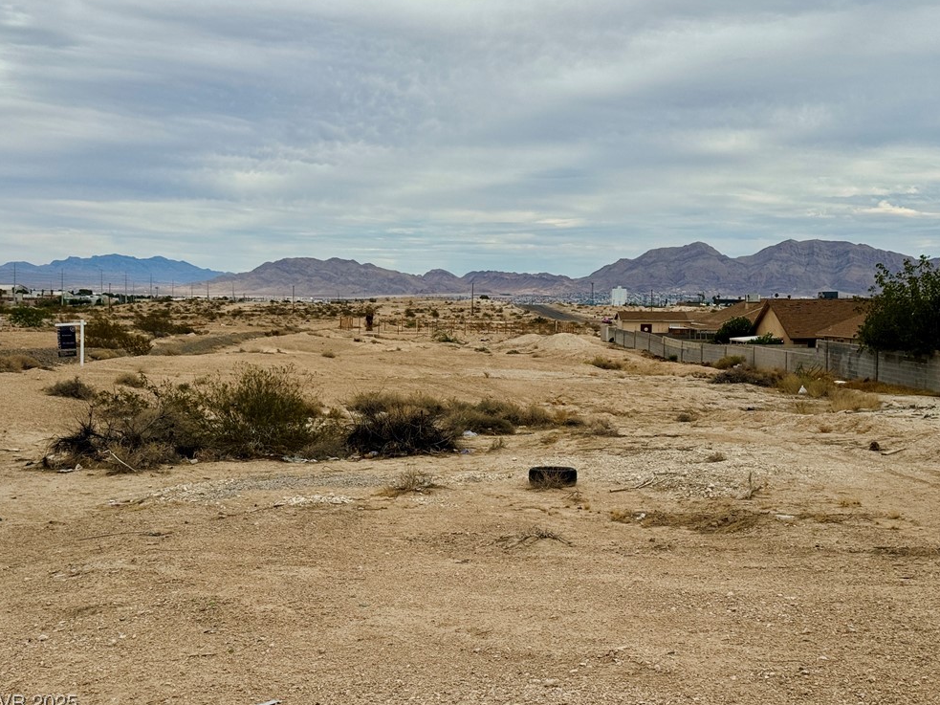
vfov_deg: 29.1
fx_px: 1358
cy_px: 357
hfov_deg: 38.2
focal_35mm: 50
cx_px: 470
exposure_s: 1/5848
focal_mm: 6.76
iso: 64
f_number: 1.78
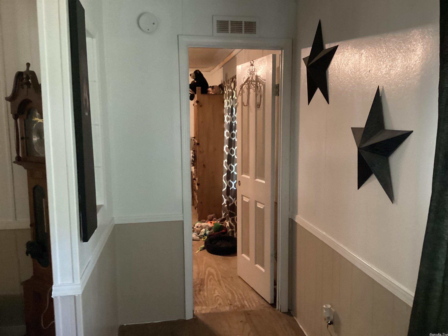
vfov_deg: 45.4
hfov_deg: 58.4
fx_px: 401
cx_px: 224
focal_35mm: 31
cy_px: 168
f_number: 2.4
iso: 640
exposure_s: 1/24
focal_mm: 3.3
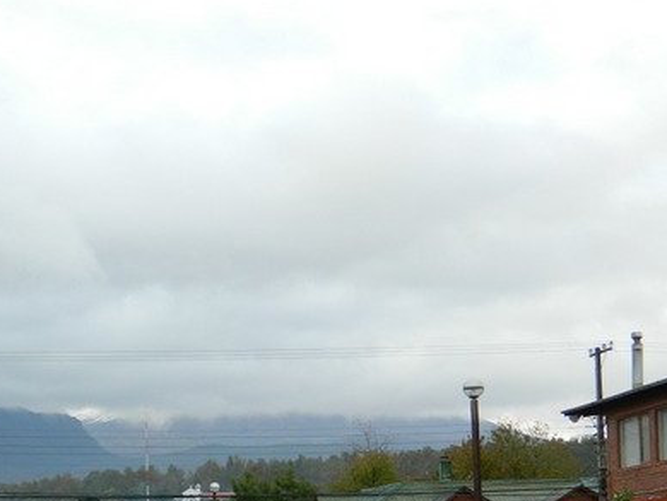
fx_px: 1620
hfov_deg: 22.3
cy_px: 504
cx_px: -12
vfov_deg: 17.2
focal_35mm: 84
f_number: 3.5
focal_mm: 7.3
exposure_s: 1/100
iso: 80
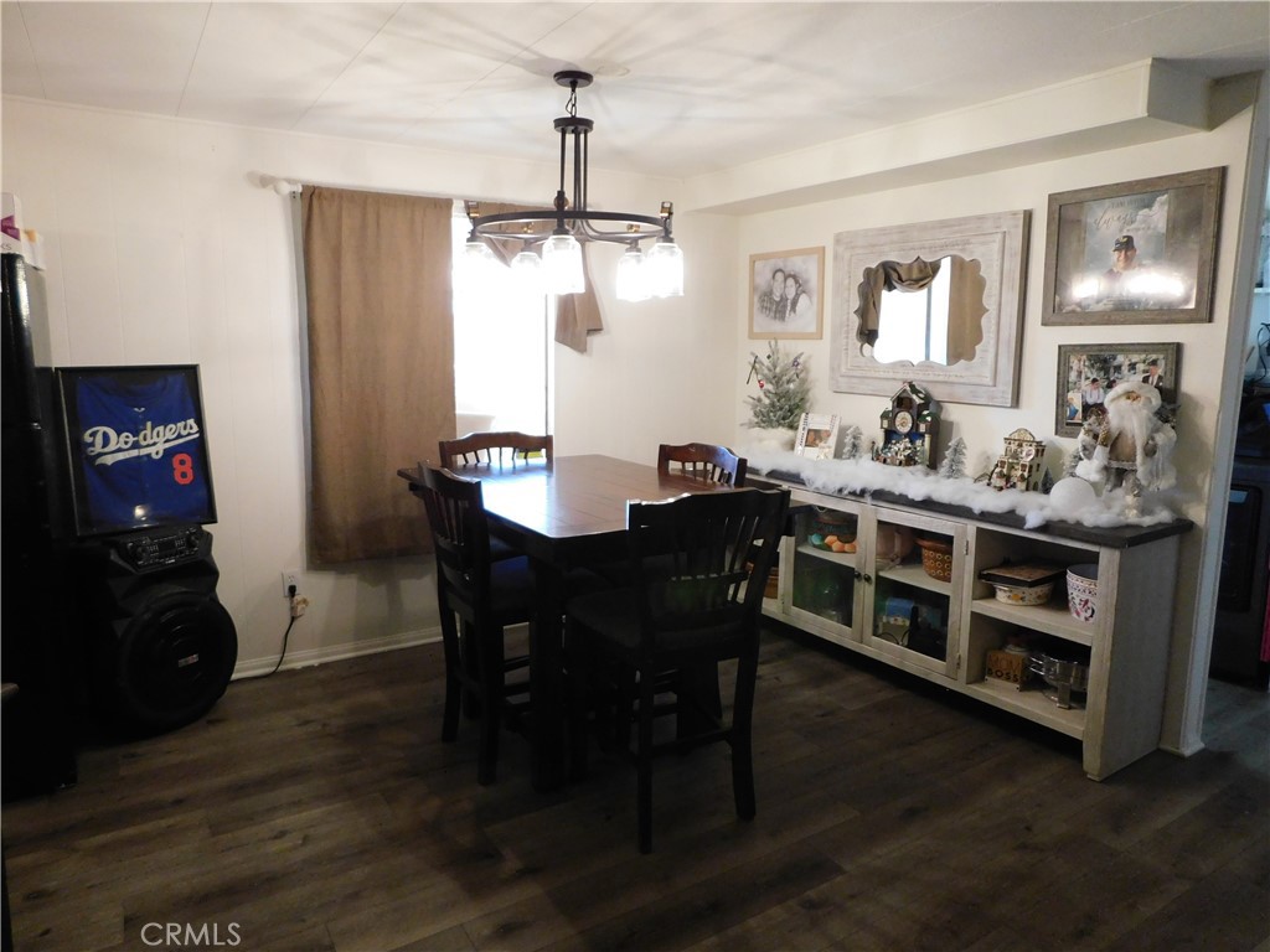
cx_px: 635
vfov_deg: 58.9
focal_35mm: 23
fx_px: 844
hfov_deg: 73.9
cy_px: 476
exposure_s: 1/25
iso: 400
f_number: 3
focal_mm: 4
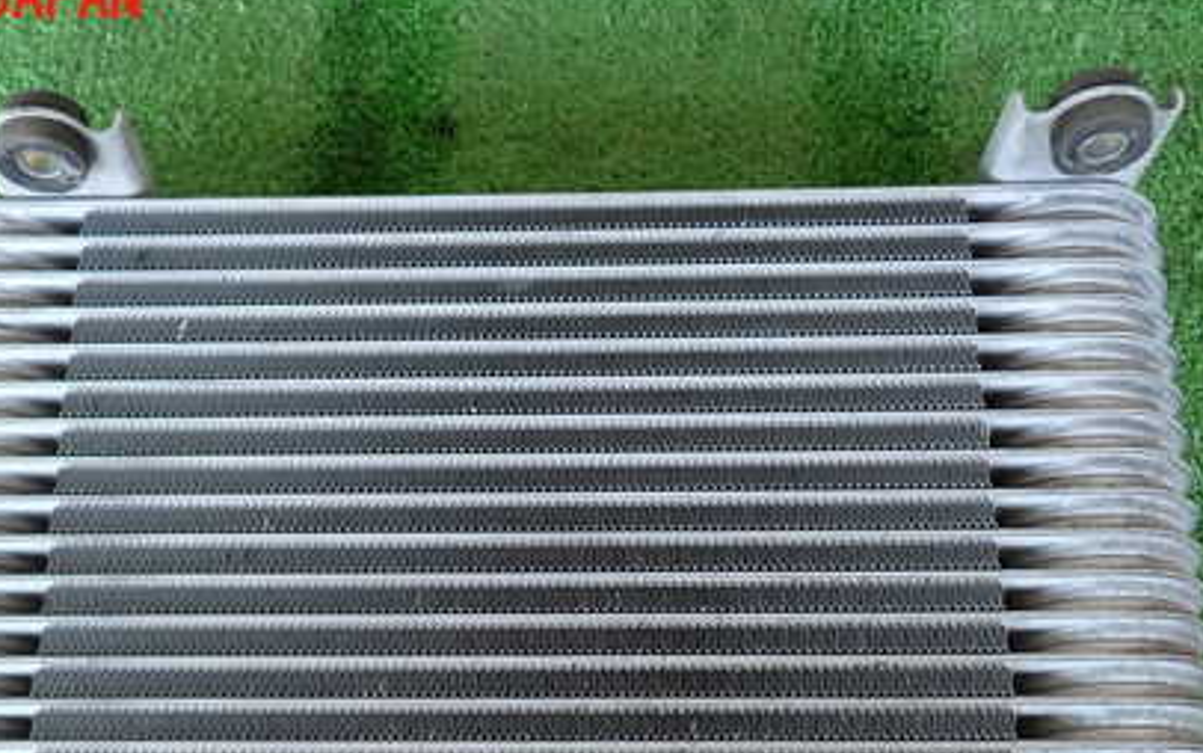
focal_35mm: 47
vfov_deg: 26.8
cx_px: 492
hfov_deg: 42.5
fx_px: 1541
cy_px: 628
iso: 200
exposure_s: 1/40
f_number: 2.3
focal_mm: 5.4
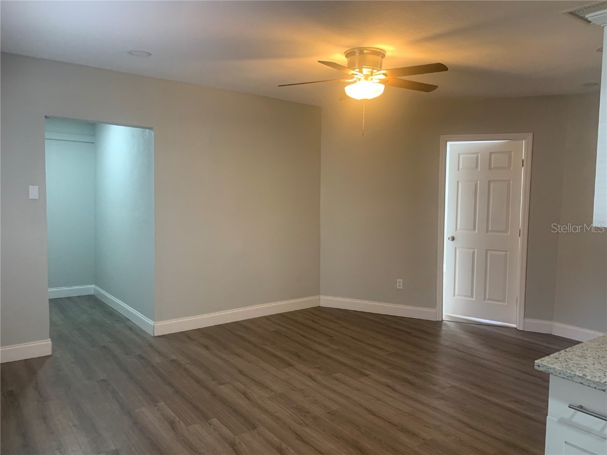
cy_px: 228
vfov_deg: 53.1
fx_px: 456
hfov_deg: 67.3
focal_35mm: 26
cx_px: 304
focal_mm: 4.25
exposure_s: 1/60
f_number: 1.8
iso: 125
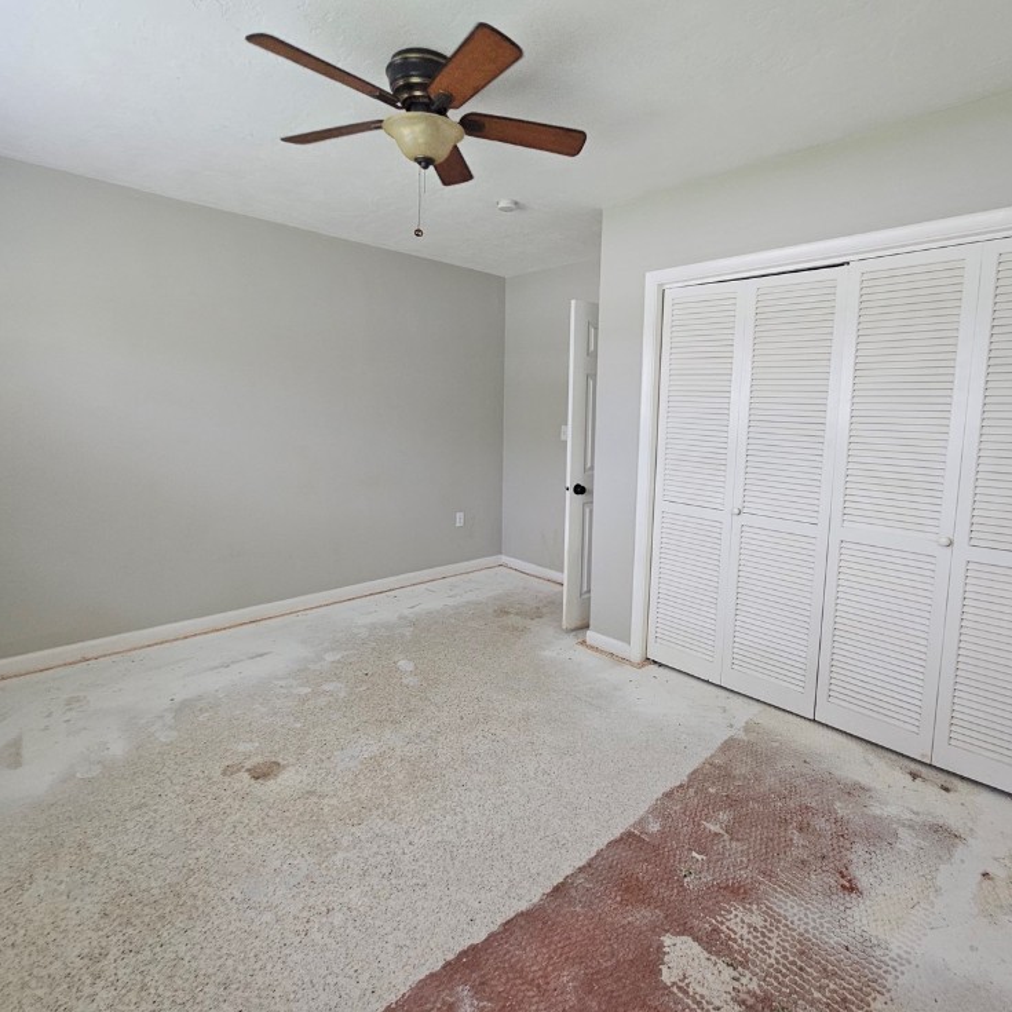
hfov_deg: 87.2
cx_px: 551
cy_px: 485
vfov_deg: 87.4
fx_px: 529
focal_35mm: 16
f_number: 2.2
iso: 320
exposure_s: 1/100
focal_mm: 2.2
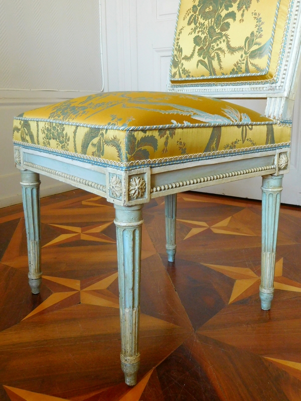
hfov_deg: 40.7
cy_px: 200
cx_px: 150
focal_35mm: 35
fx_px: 406
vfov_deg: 52.6
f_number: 3.8
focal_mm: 6.2
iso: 400
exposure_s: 1/25
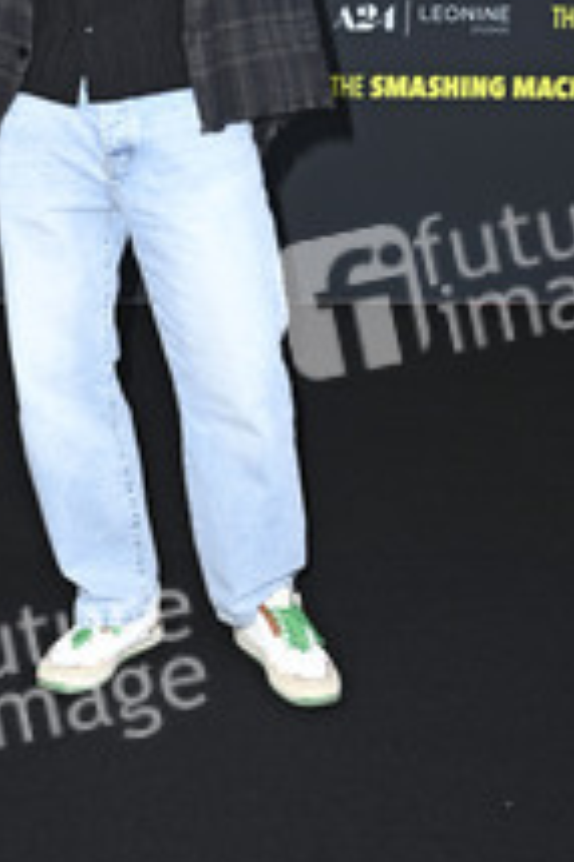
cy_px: 84
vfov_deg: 24.1
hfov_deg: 16.5
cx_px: 116
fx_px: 1964
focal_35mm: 82
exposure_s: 1/250
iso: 640
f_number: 5.6
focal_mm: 44
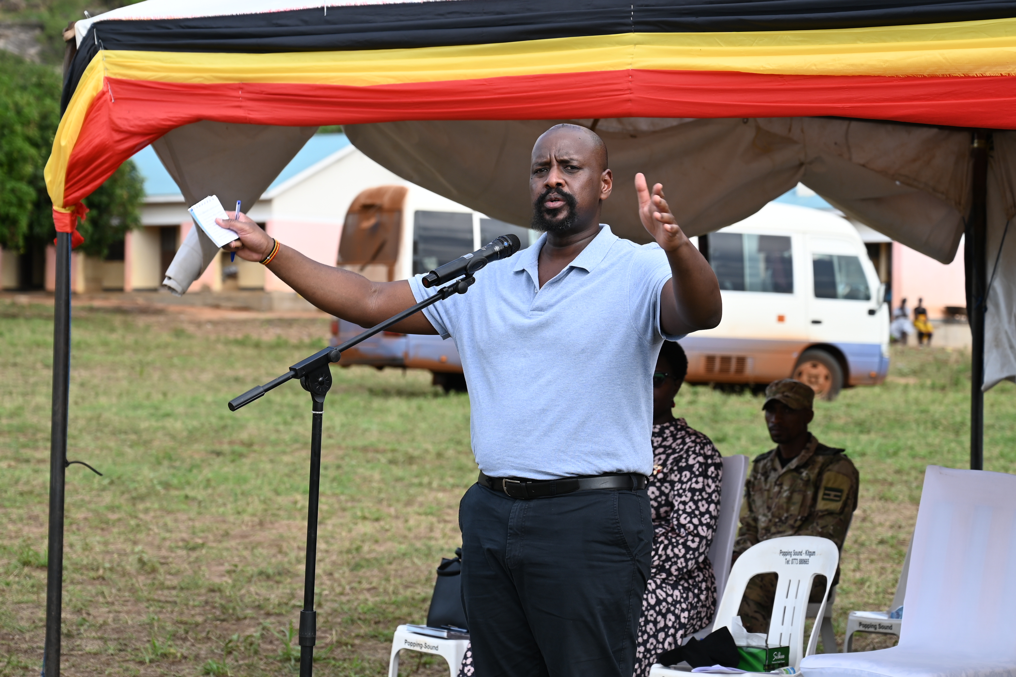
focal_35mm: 105
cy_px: 338
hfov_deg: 19.5
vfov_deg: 13.0
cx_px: 508
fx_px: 2963
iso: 100
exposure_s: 1/320
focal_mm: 70
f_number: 4.5
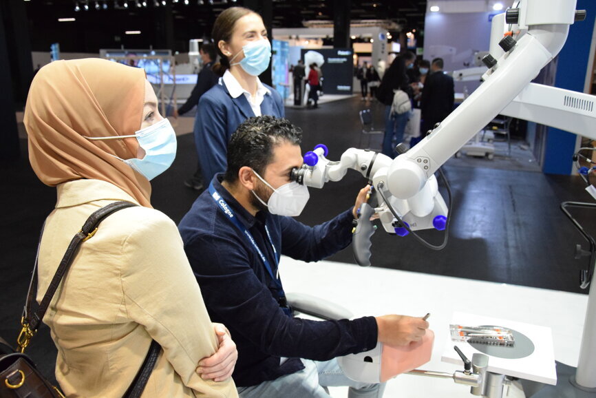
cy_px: 199
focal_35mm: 32
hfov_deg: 59.5
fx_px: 522
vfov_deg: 41.7
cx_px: 298
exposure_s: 1/800
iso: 4000
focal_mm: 21
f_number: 5
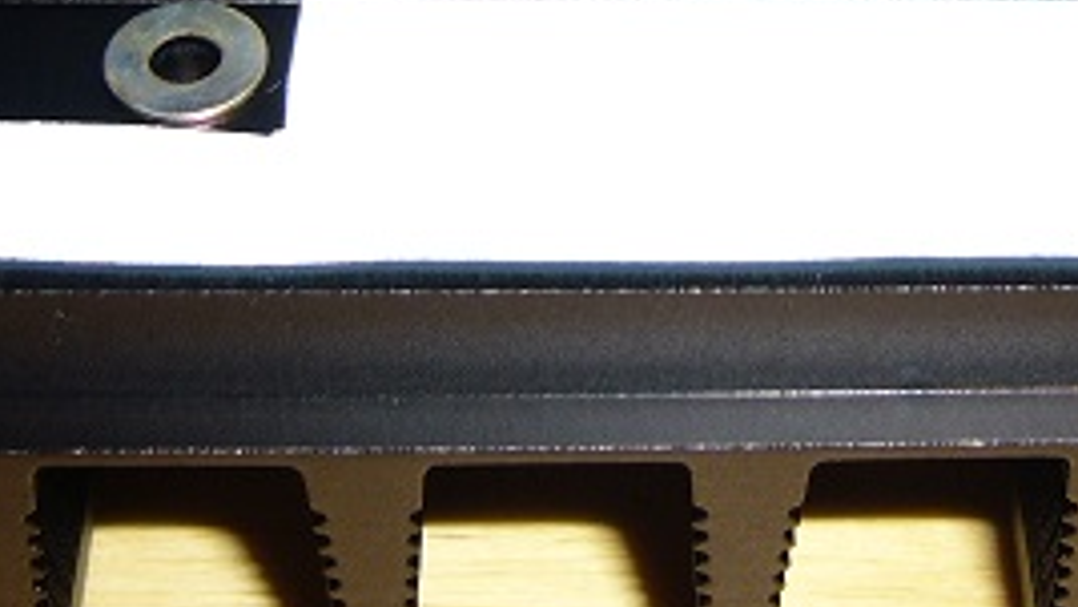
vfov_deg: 12.8
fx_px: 2602
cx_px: 813
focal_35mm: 91
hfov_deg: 23.2
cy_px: -221
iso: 80
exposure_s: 1/30
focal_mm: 5.8
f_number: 2.8
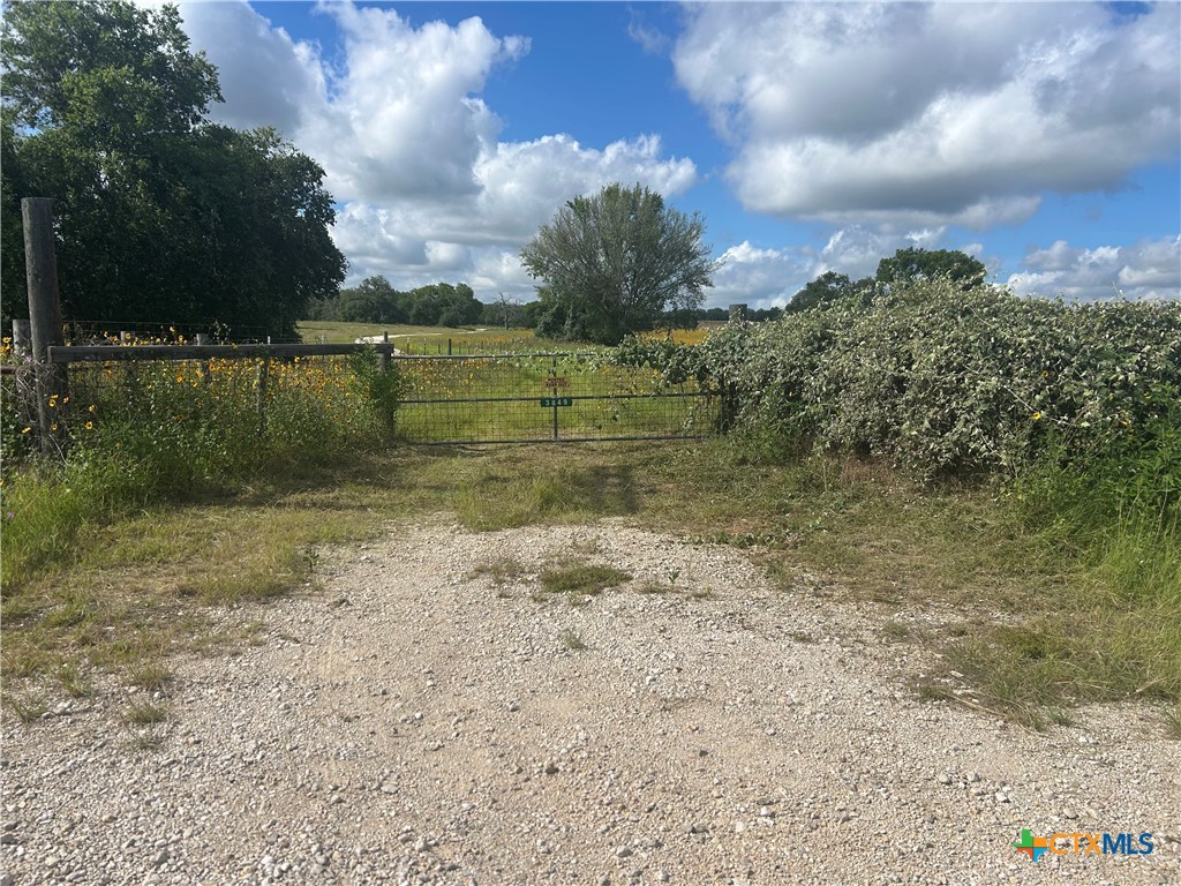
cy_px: 443
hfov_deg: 67.3
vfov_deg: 53.1
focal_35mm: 26
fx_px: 887
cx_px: 590
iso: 50
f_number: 1.5
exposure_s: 1/6579
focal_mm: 5.7
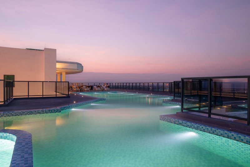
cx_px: 125
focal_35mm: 24
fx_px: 167
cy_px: 84
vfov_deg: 53.2
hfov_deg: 73.7
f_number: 10
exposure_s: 1/3
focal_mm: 24
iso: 250
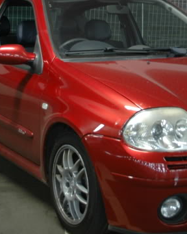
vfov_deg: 23.4
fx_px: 553
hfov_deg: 19.0
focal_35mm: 80
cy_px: 39
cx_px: 146
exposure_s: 1/4
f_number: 3.8
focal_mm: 20
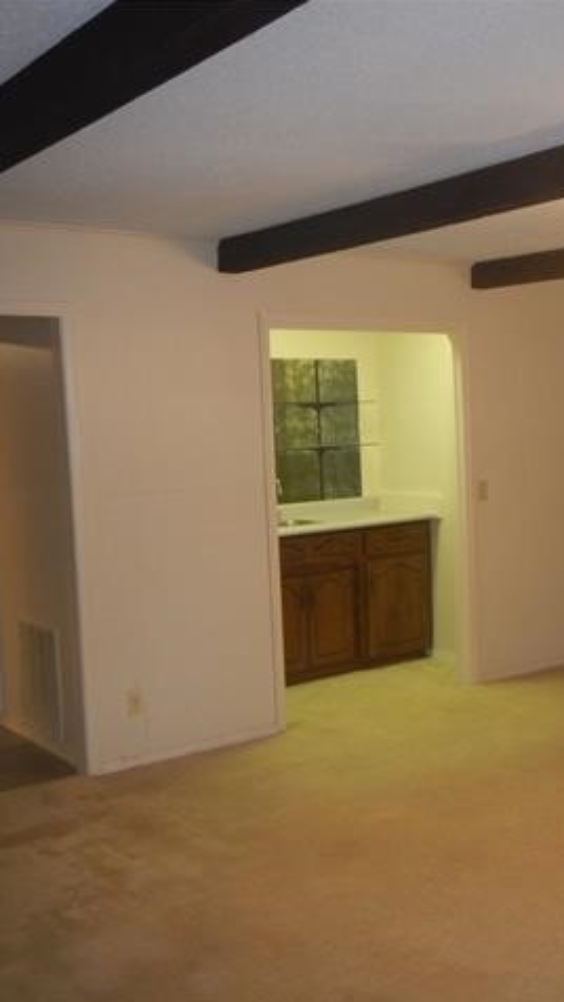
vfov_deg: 49.4
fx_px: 1089
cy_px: 503
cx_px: 488
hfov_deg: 28.1
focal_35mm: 41
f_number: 3.9
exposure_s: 1/30
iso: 320
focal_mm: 5
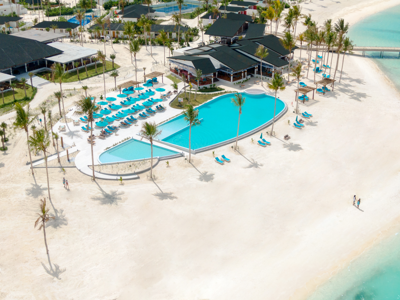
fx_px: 555
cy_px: 150
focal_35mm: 48
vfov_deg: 30.3
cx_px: 200
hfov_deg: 39.7
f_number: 3.8
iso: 100
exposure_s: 1/2000
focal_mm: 8.6
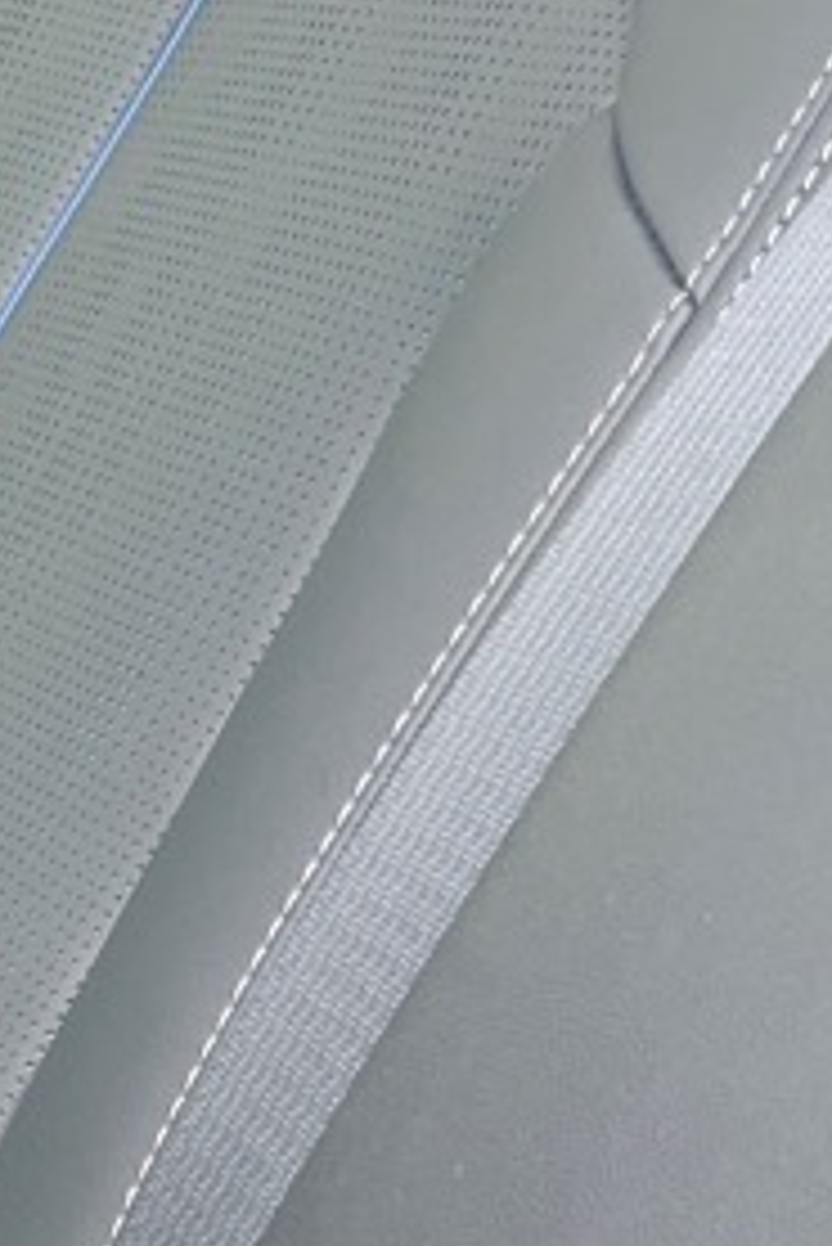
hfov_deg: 11.3
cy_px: 720
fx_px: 3462
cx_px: -1214
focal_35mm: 100
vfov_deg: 20.4
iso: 80
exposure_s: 1/122
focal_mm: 5.1
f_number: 1.6
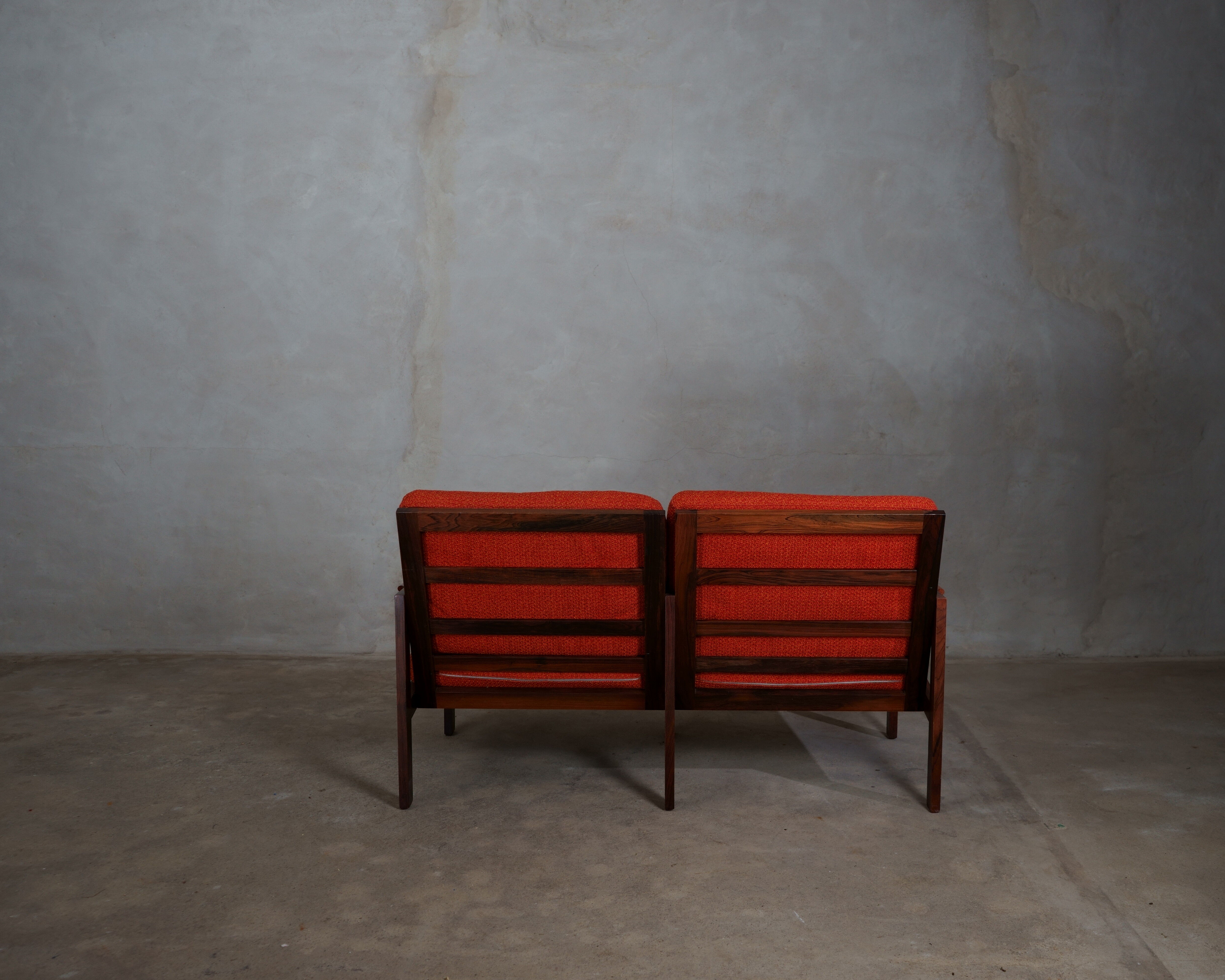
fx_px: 1196
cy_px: 491
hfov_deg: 54.1
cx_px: 670
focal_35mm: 33
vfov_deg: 44.5
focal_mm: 29
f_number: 5
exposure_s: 1/10
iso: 200
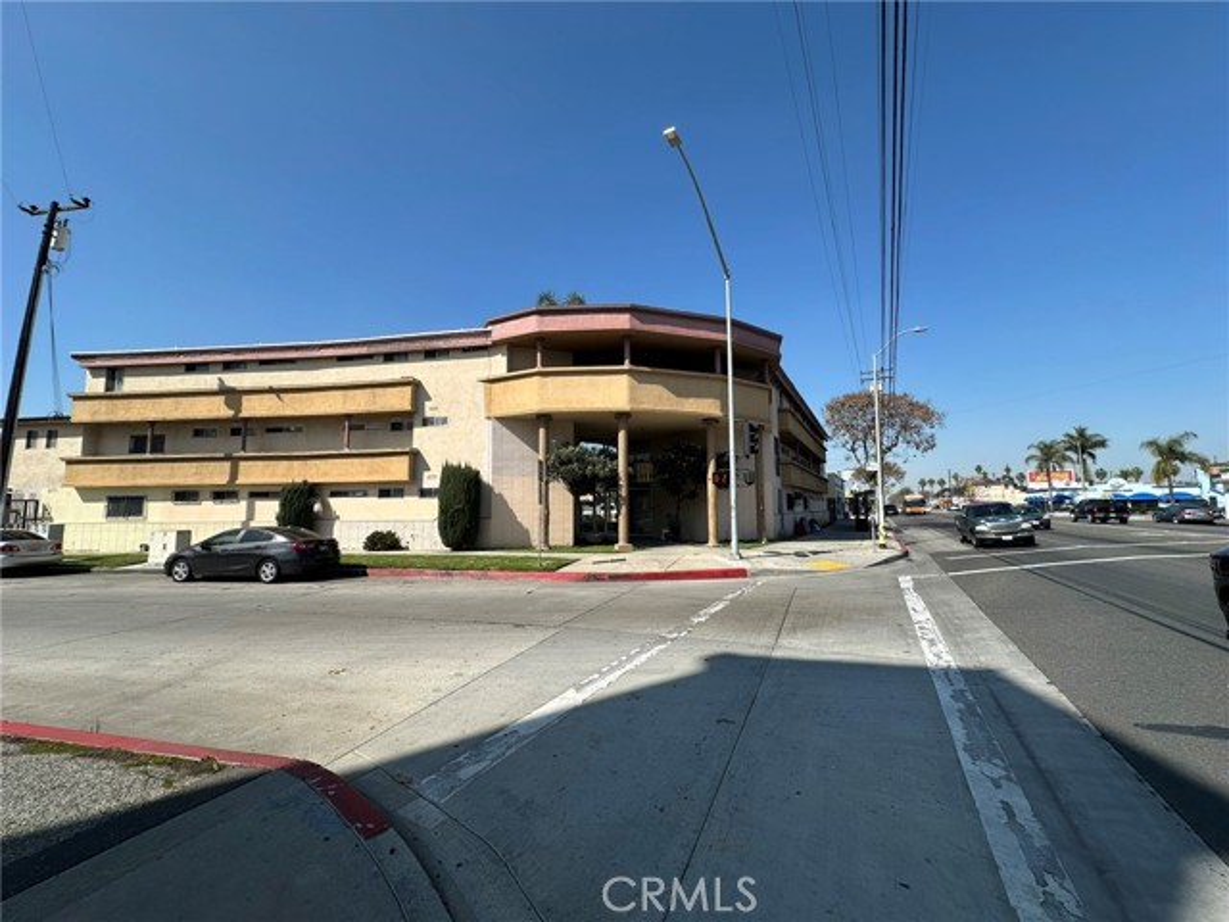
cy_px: 461
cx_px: 614
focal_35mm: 14
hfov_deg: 102.1
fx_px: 497
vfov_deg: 85.7
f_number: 2.2
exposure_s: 1/2257
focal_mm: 2.22
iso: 50
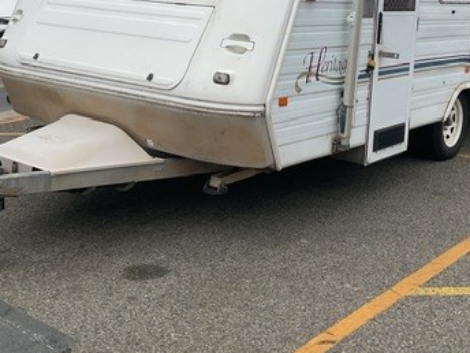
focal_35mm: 54
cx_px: 242
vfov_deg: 26.5
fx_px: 733
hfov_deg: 35.5
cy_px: 64
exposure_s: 1/3322
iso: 16
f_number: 1.8
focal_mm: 3
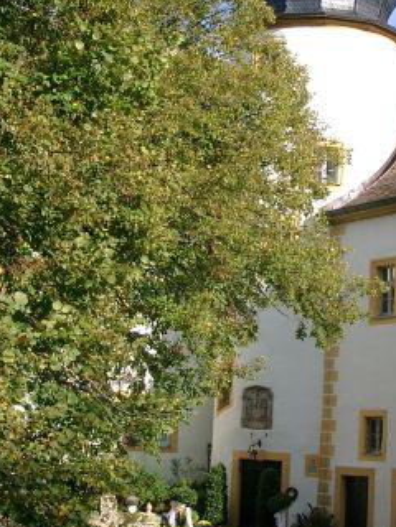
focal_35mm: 75
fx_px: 1144
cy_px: 282
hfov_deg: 19.5
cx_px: 302
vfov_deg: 26.0
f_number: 4
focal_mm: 8.4
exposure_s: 1/448
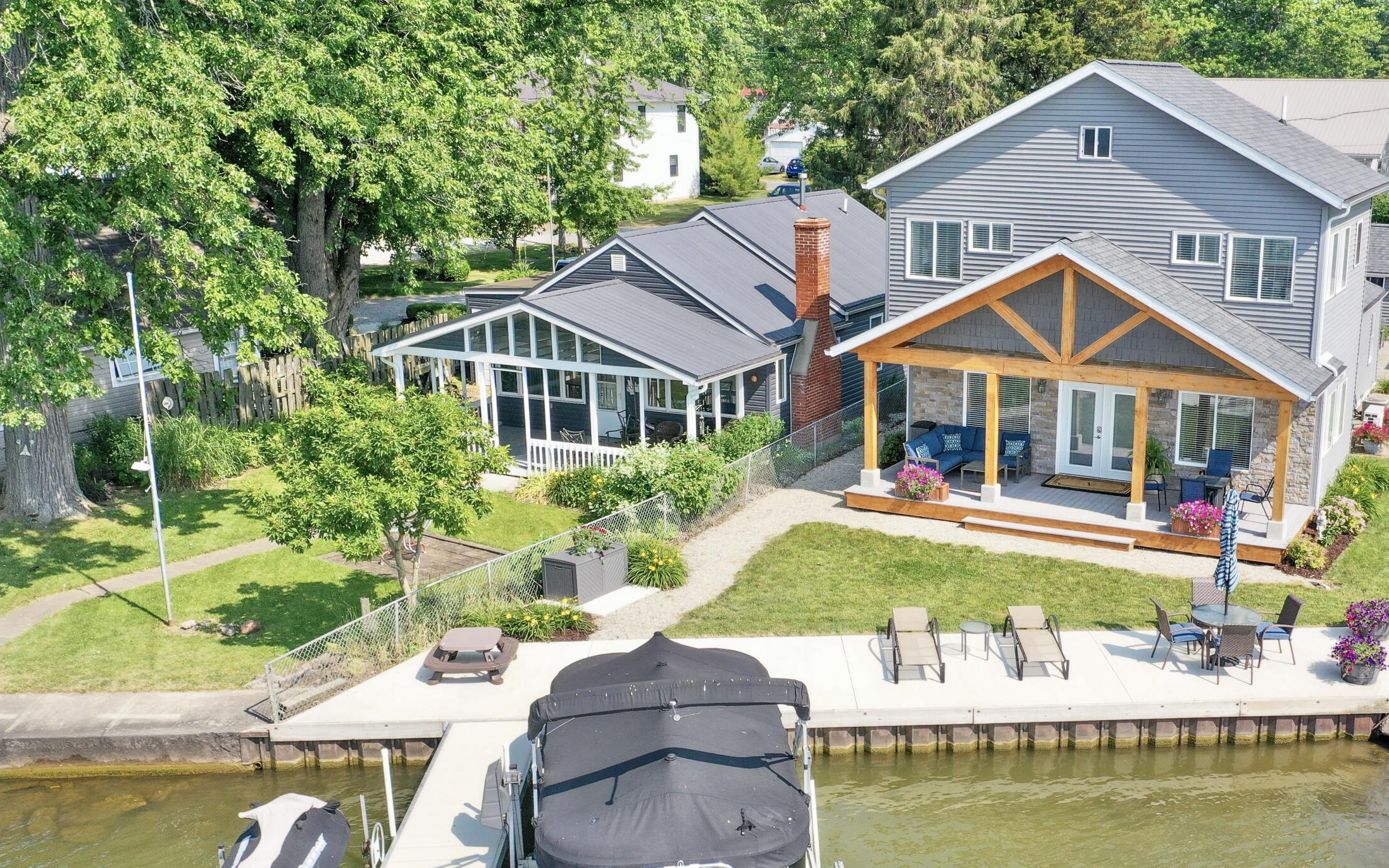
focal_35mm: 39
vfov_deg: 32.7
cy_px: 495
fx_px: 1476
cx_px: 896
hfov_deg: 49.7
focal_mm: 10.26
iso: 100
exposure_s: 1/320
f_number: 5.6
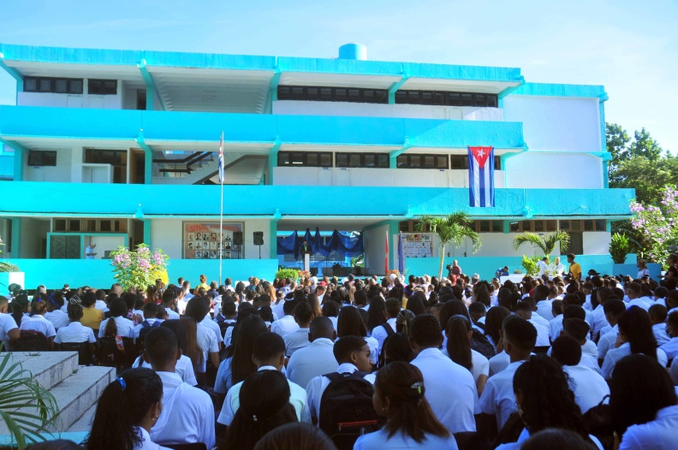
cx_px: 339
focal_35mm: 33
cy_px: 225
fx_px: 621
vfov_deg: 39.9
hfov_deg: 57.3
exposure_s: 1/320
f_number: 5
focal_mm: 22
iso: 200
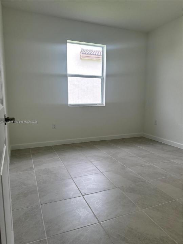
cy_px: 122
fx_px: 169
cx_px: 92
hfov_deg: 56.8
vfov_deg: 71.6
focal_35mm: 24
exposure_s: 1/121
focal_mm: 6.76
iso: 100
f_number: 1.78
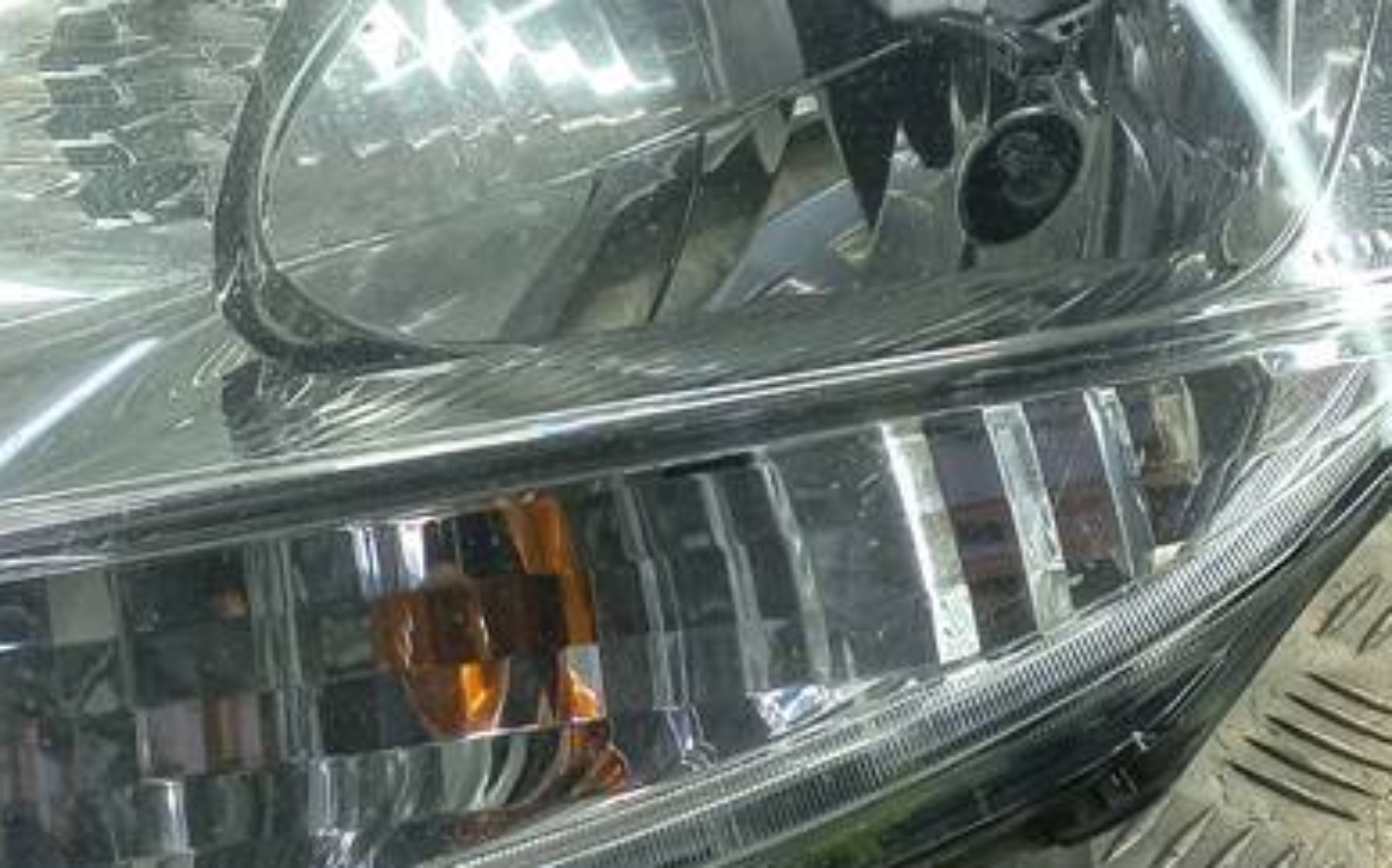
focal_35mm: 70
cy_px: 230
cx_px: 596
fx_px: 2654
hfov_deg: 29.4
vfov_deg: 18.5
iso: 40
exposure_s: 1/50
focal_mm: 4.6
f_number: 1.8
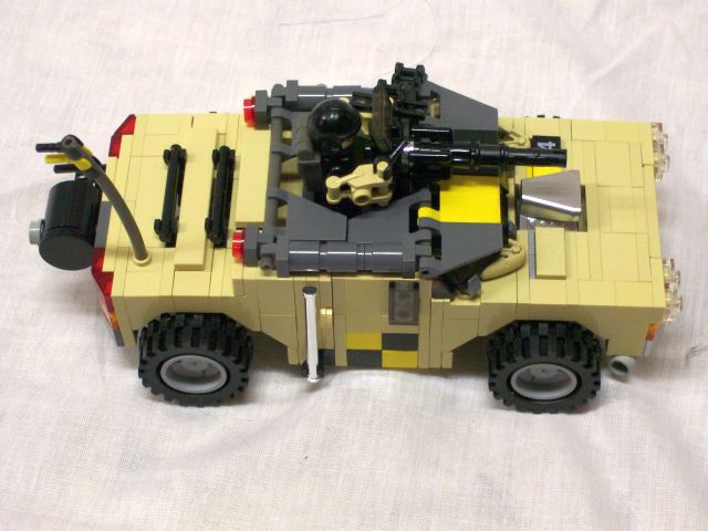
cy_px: 266
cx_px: 354
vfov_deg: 17.0
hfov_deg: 22.5
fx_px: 1779
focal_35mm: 87
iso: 160
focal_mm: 14.3
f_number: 4.3
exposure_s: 1/21.7
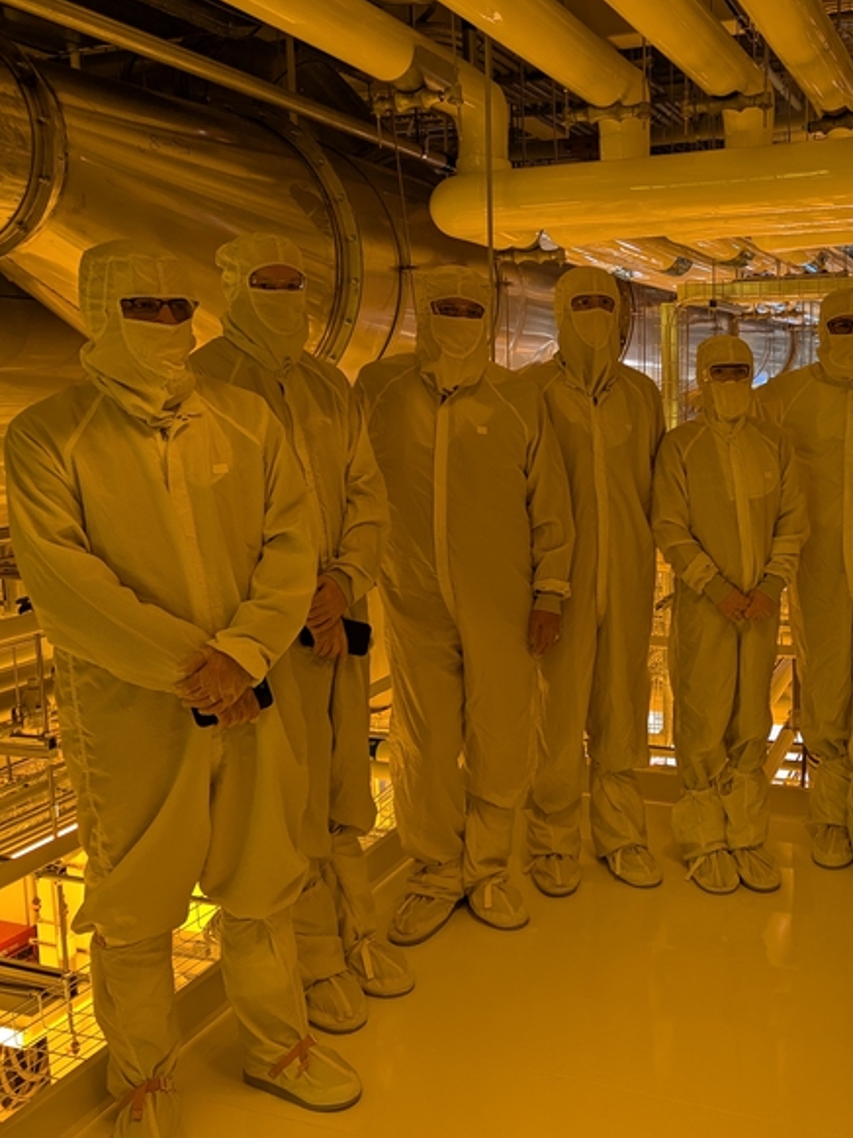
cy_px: 553
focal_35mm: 33
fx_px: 1085
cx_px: 610
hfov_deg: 42.0
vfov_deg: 55.4
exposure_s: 1/120
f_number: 1.85
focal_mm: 6.81
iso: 397
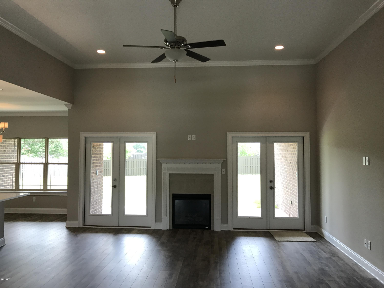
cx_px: 192
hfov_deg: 63.4
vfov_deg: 49.7
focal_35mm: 28
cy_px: 144
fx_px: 311
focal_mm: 3.99
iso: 32
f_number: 1.8
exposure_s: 1/60
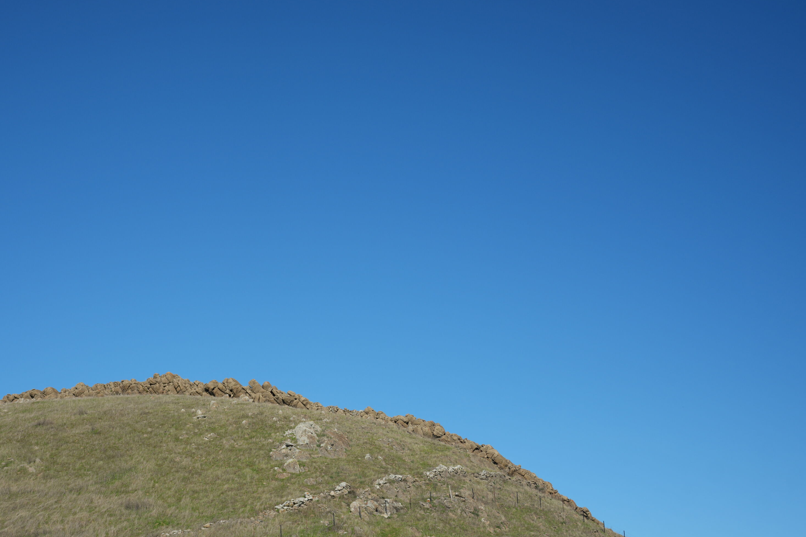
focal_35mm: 75
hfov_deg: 26.8
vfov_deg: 18.1
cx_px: 255
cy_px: 376
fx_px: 1679
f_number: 5
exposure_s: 1/1250
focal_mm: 51
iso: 125
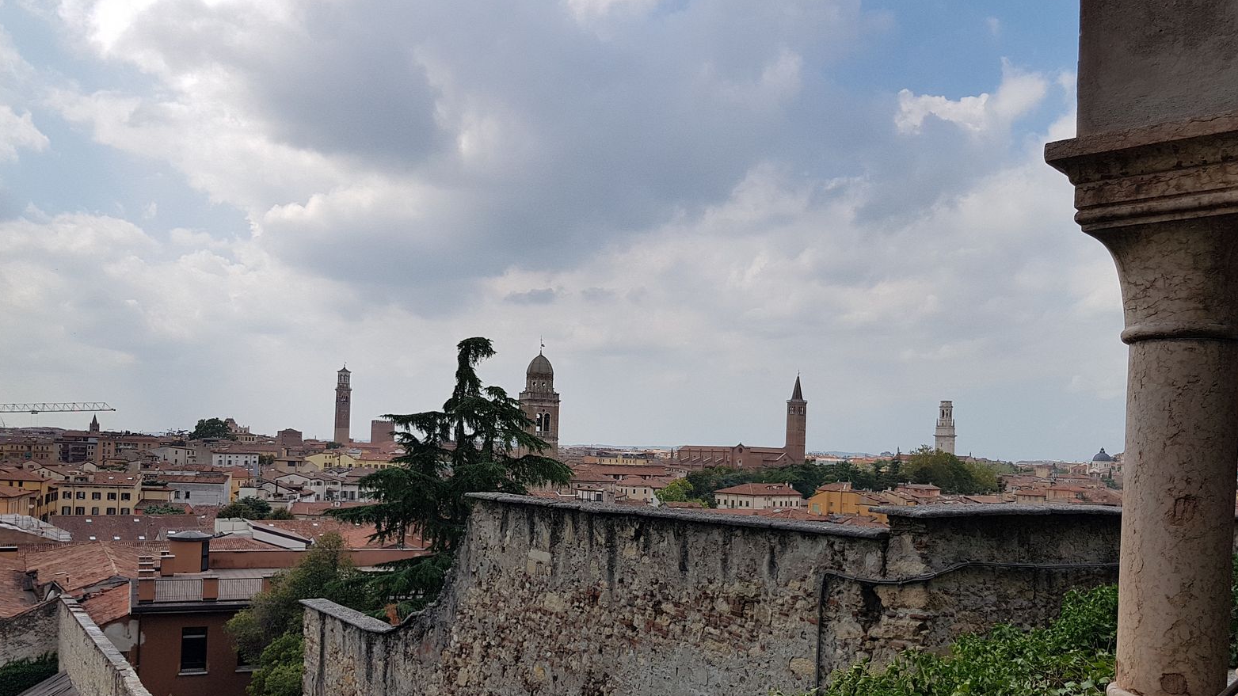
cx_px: 615
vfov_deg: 39.7
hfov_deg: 66.1
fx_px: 952
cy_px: 458
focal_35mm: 29
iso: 50
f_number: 1.7
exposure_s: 1/2912
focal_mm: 4.2
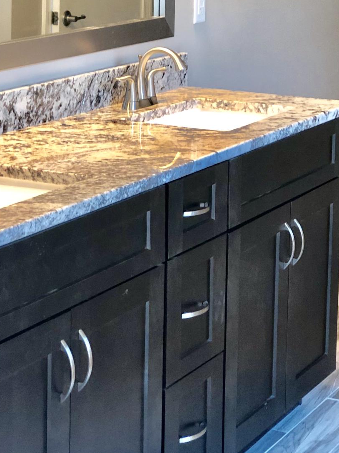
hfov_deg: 14.1
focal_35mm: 105
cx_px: 187
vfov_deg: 18.5
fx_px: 1372
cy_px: 75
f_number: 2.8
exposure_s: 1/30
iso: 125
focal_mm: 6.6
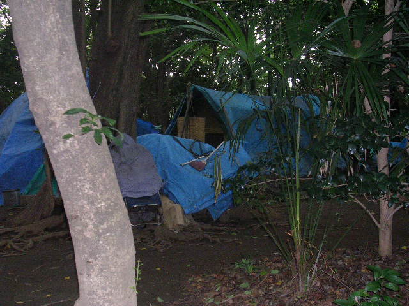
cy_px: 153
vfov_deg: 27.5
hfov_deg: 36.2
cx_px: 204
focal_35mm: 53
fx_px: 626
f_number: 3.2
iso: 200
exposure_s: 1/60.1
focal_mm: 8
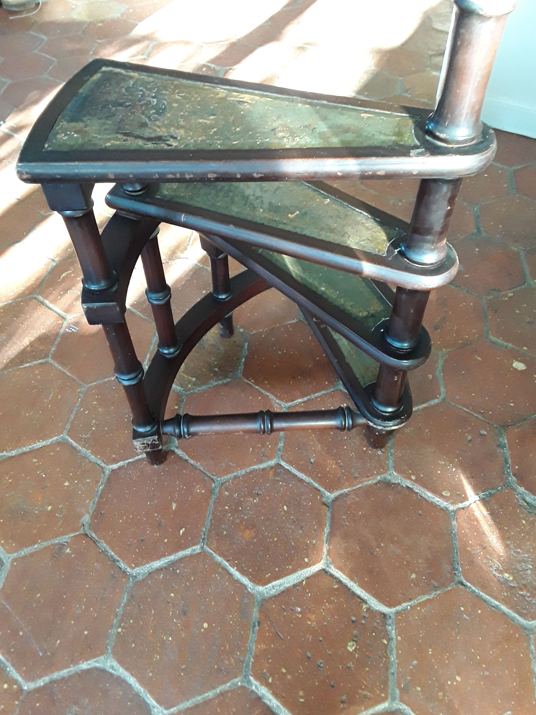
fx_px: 578
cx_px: 272
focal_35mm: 28
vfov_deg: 63.4
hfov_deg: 49.8
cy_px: 356
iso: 200
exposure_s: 1/17
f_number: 1.9
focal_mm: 2.91
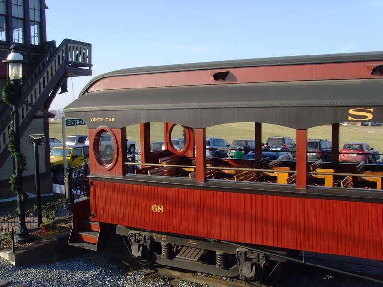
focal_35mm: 39
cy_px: 144
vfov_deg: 36.8
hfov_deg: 47.9
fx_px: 432
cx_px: 192
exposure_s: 1/125
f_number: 6.3
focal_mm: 6.6
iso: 80
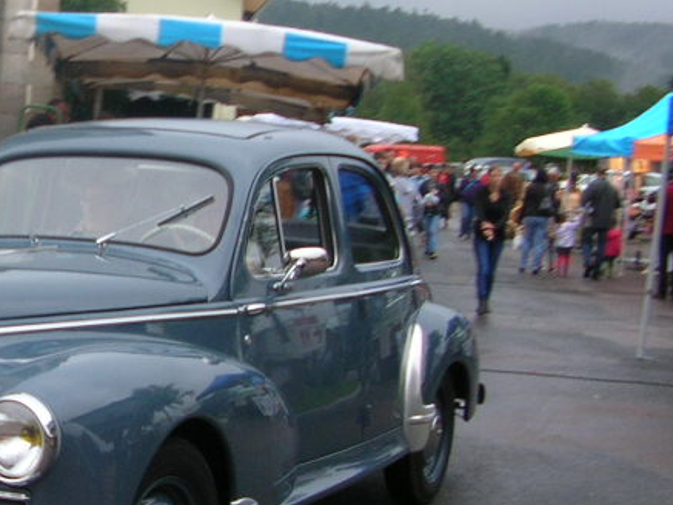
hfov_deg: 22.7
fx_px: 1595
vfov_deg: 18.0
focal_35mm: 82
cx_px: -31
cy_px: 231
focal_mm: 5.8
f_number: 2.8
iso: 50
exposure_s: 1/32
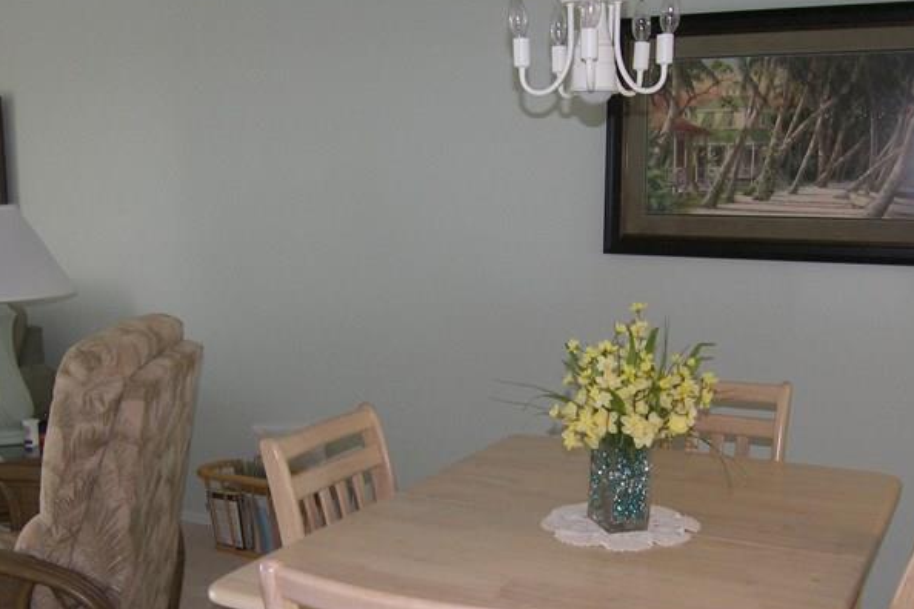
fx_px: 1092
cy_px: 451
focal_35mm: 43
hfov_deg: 45.3
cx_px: 389
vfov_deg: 30.7
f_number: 2.8
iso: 100
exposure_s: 1/30
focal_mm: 5
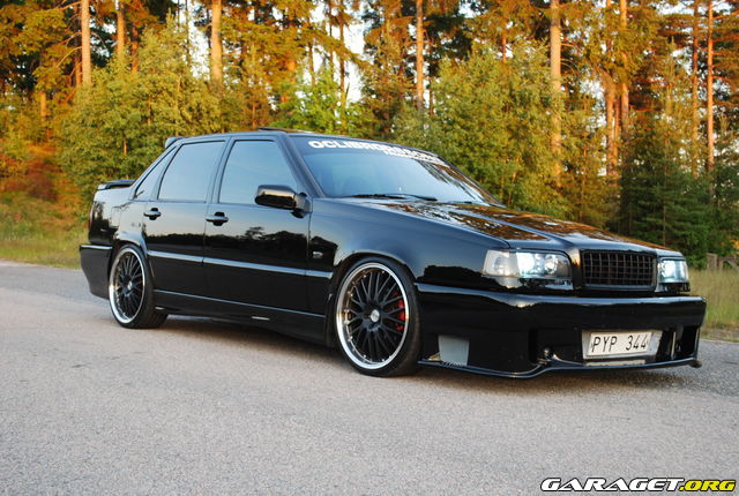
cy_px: 248
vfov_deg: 28.2
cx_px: 370
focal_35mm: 48
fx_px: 988
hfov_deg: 41.0
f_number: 4.8
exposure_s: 1/30
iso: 200
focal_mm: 32
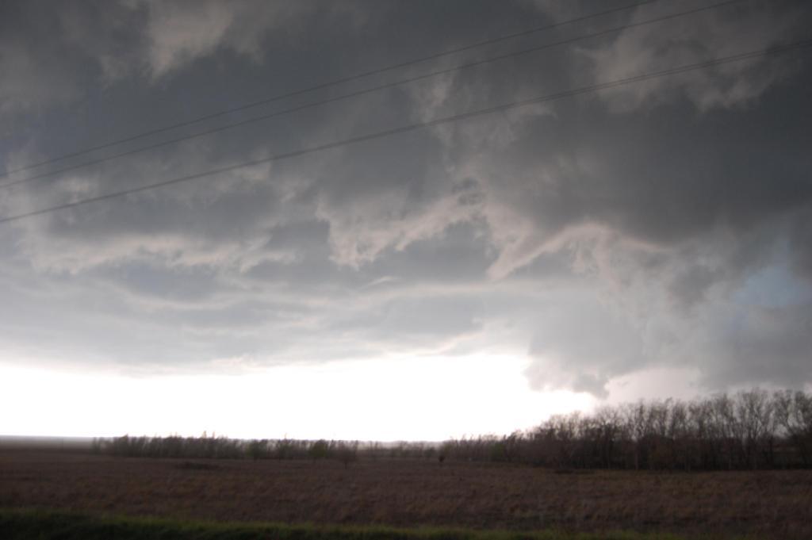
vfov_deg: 47.9
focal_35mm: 27
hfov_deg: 67.4
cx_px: 406
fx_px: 608
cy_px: 270
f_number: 5
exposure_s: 1/100
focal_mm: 18
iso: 400
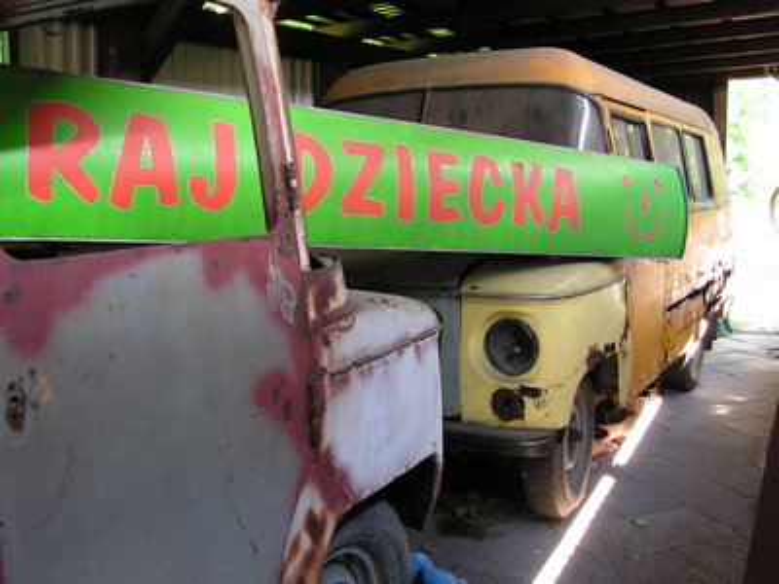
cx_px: 390
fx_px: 810
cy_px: 292
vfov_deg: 39.7
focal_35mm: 36
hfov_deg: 51.4
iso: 200
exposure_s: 1/30
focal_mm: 6
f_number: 3.2
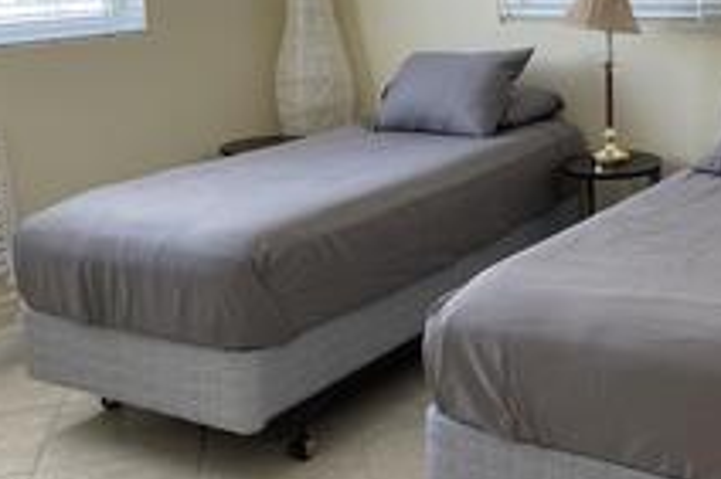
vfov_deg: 25.9
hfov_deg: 37.1
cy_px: 92
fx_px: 1021
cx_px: 605
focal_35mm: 51
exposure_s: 1/121
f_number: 1.6
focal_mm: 5.1
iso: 80
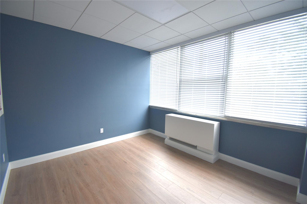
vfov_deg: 77.3
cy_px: 102
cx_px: 154
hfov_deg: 100.4
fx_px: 128
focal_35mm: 15
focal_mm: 10
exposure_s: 1/250
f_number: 5.6
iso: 400
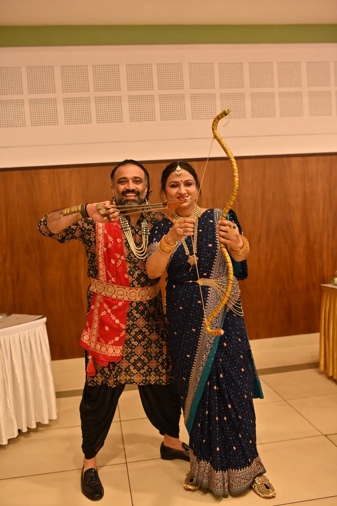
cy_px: 253
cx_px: 168
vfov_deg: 54.4
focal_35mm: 35
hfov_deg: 37.9
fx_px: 491
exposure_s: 1/200
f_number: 2.2
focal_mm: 35
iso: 1250
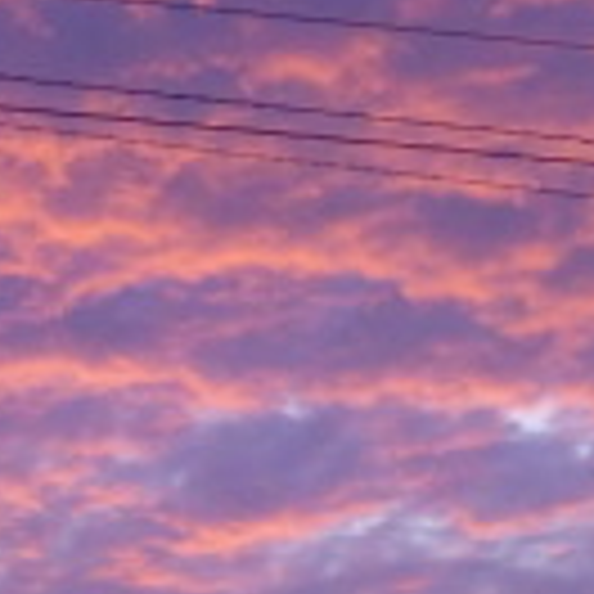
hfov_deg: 10.4
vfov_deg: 10.4
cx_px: 0
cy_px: 522
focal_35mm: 167
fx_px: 3242
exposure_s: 1/125
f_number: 3.1
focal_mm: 6.51
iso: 400
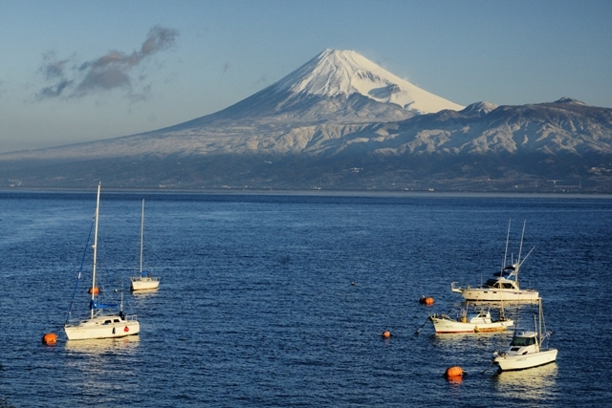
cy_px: 204
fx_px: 1403
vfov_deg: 16.6
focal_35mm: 82
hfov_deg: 24.6
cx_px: 306
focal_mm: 55
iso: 400
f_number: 11
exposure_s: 1/250
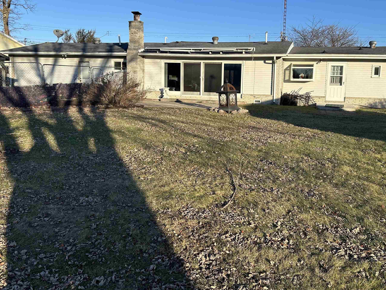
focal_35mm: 31
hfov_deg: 58.0
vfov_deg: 45.3
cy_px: 127
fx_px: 346
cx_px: 229
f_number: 1.5
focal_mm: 5.7
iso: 50
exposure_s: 1/2695
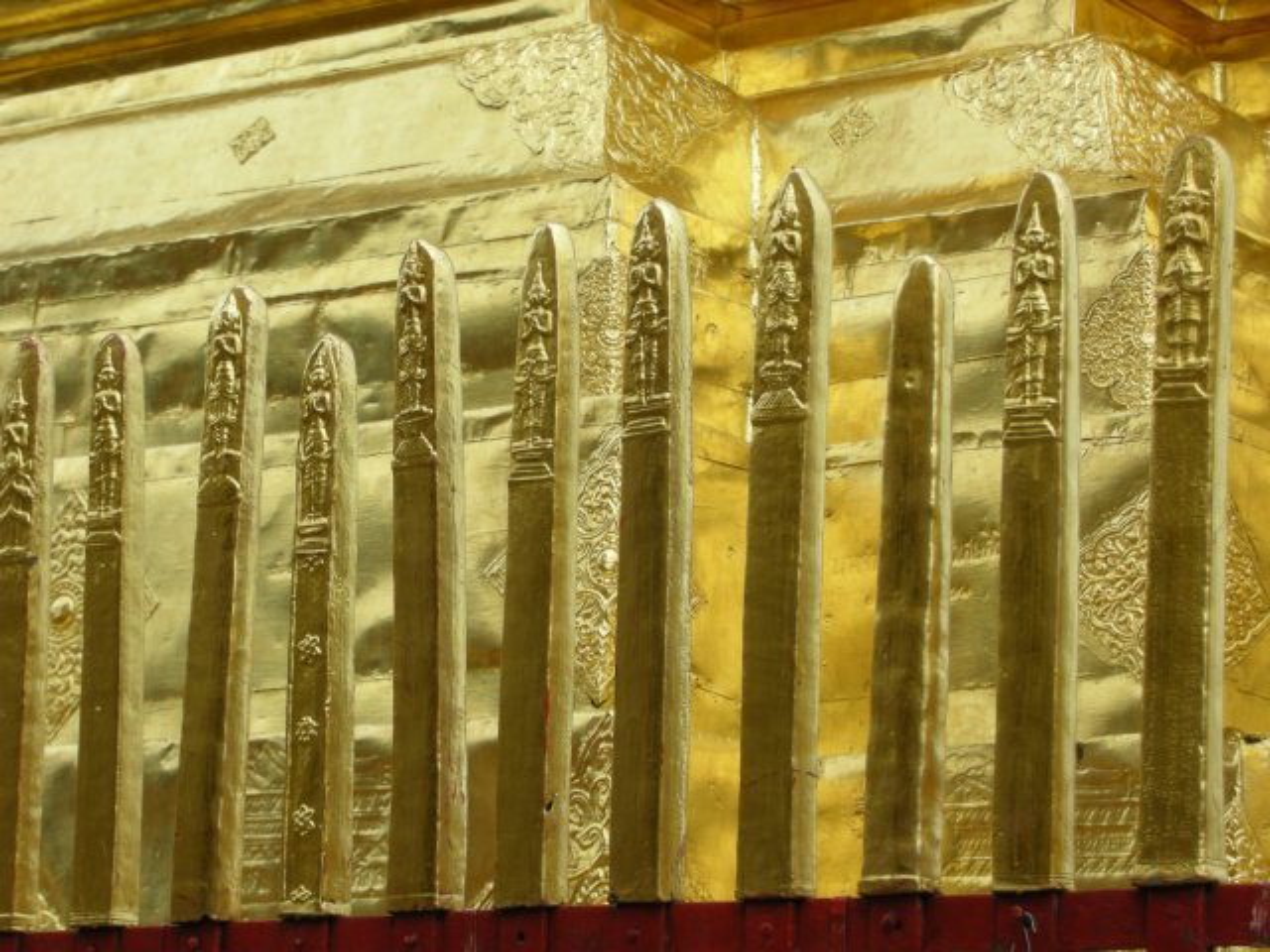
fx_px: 4623
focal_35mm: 126
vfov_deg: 11.8
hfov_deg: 15.6
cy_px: 476
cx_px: 635
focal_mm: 26.3
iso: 64
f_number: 6.5
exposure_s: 1/240
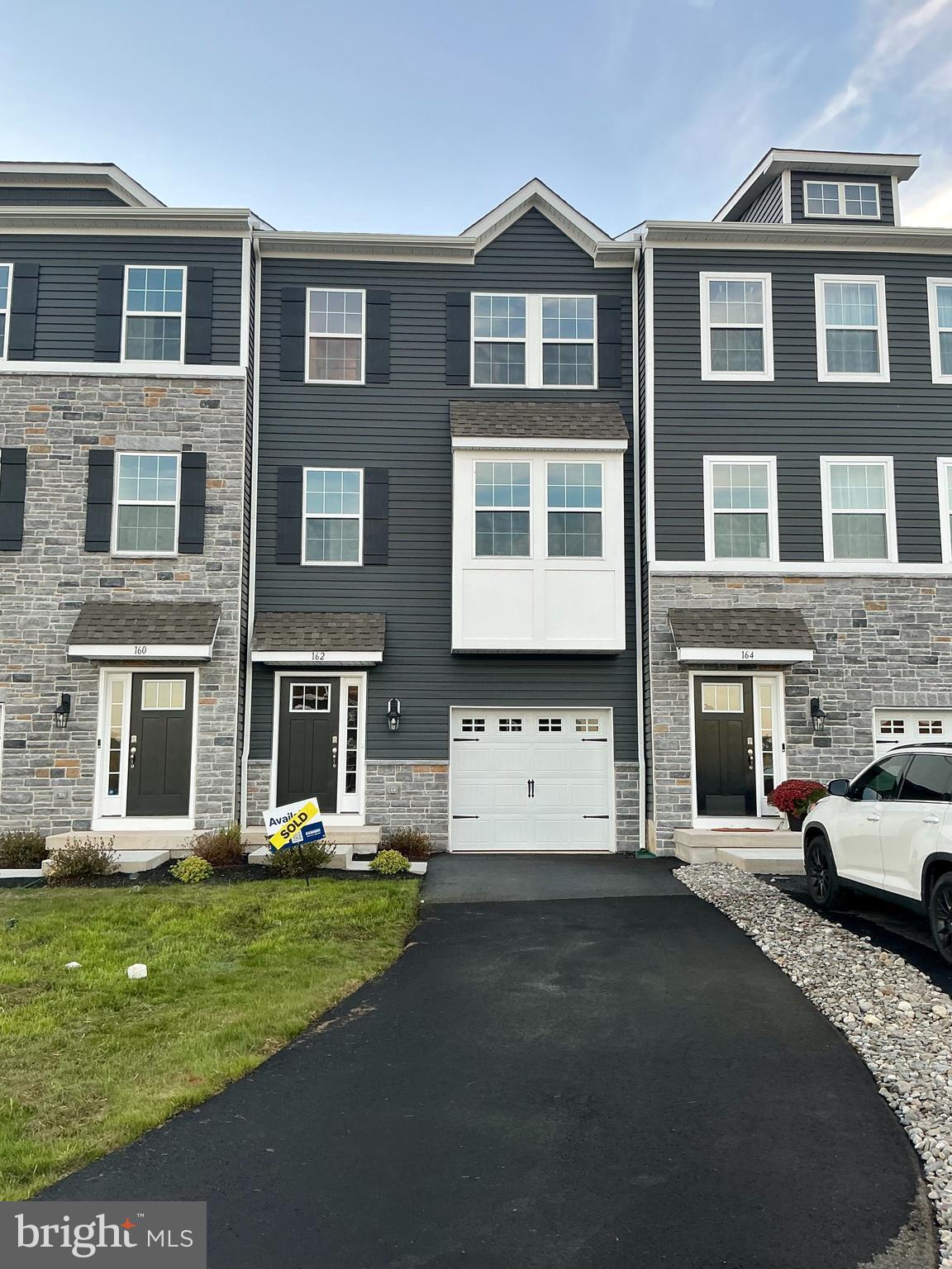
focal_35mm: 29
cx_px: 476
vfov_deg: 61.7
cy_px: 634
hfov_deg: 48.2
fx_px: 1063
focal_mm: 3
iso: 25
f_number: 1.8
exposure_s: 1/120
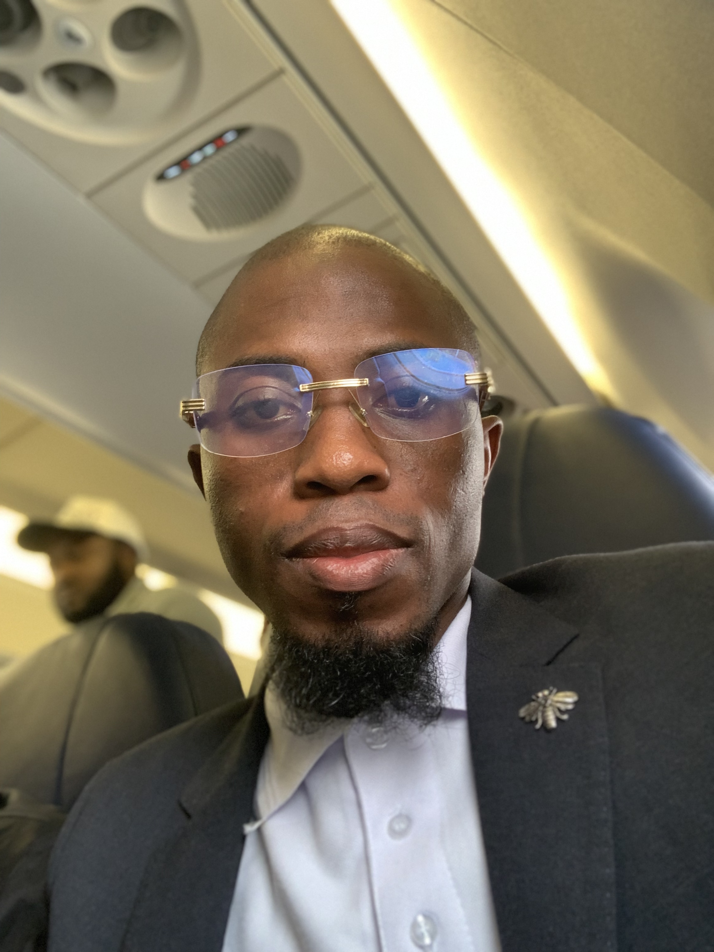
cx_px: 357
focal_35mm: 32
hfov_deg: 44.2
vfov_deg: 56.8
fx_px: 880
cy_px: 476
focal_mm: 2.87
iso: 200
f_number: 2.2
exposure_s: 1/29
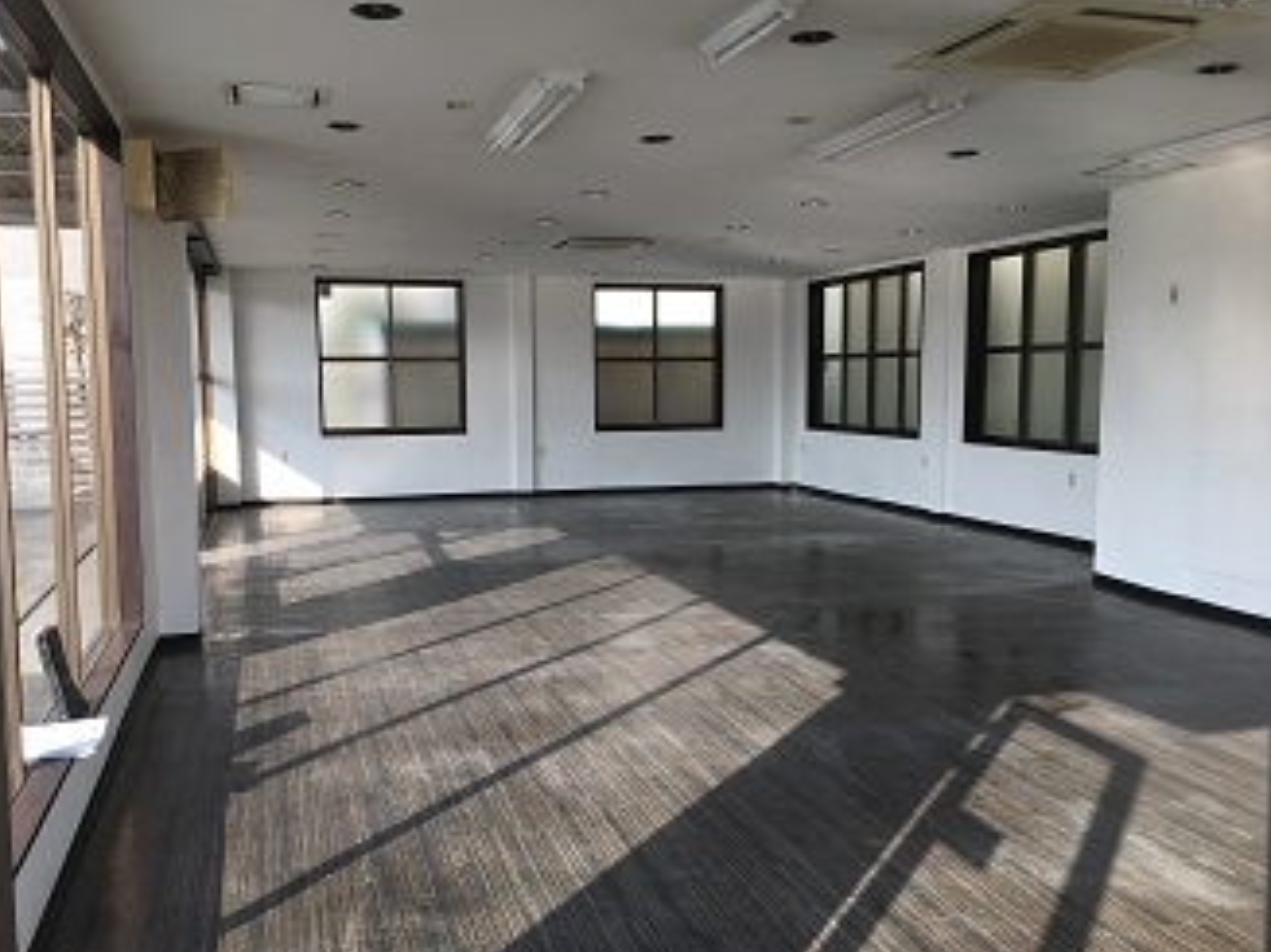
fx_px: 1138
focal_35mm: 31
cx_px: 595
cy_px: 493
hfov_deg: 58.3
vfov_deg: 45.4
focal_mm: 4.2
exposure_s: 1/466
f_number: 2.2
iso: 25
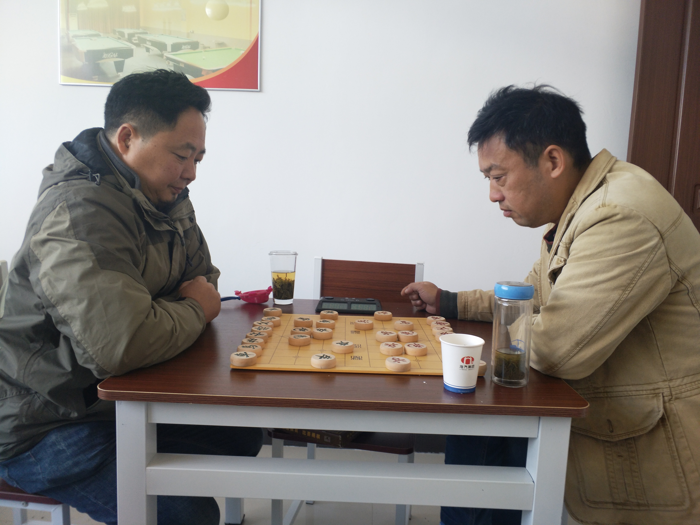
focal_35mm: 22
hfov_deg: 76.4
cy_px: 262
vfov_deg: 61.1
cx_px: 350
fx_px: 445
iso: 88
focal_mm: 3.79
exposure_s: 1/50
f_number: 2
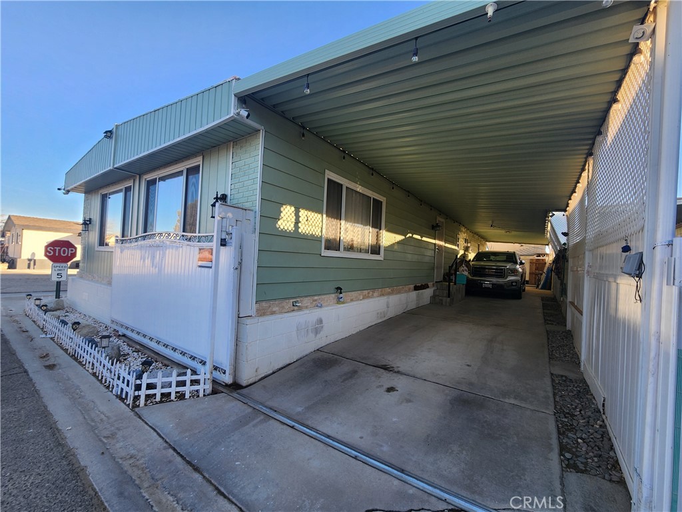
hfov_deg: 106.2
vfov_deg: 89.9
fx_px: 256
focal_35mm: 13
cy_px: 256
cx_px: 341
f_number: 2.2
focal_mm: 2.2
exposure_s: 1/315
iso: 50
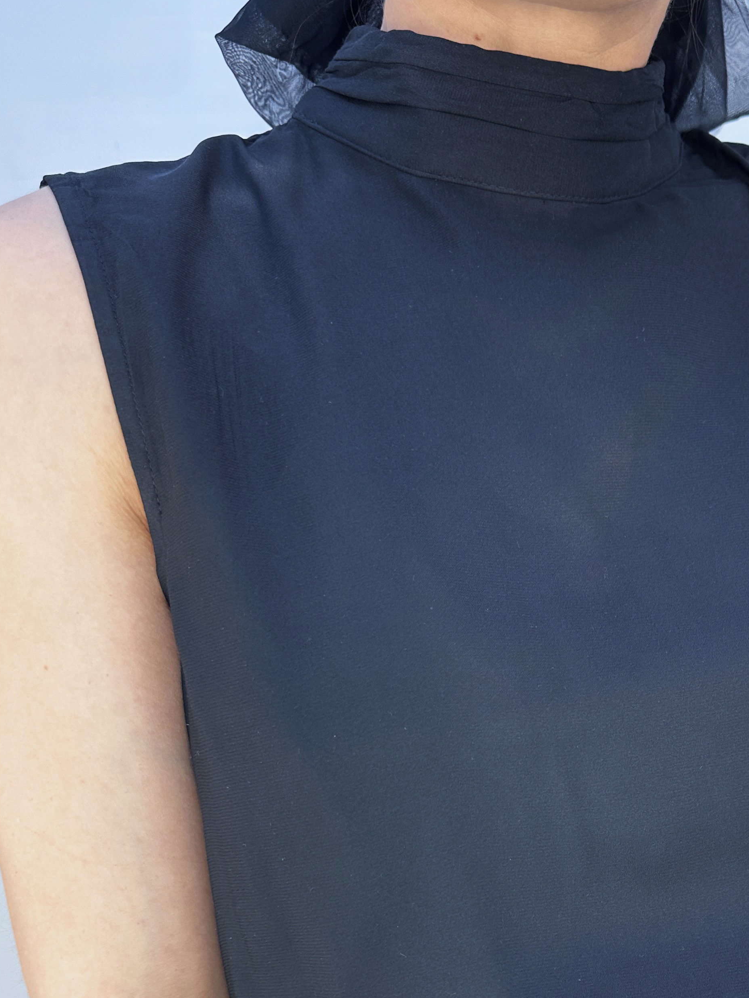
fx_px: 1125
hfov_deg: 35.8
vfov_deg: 46.2
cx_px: 584
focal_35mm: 39
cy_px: 748
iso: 64
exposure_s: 1/188
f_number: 1.78
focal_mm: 6.86
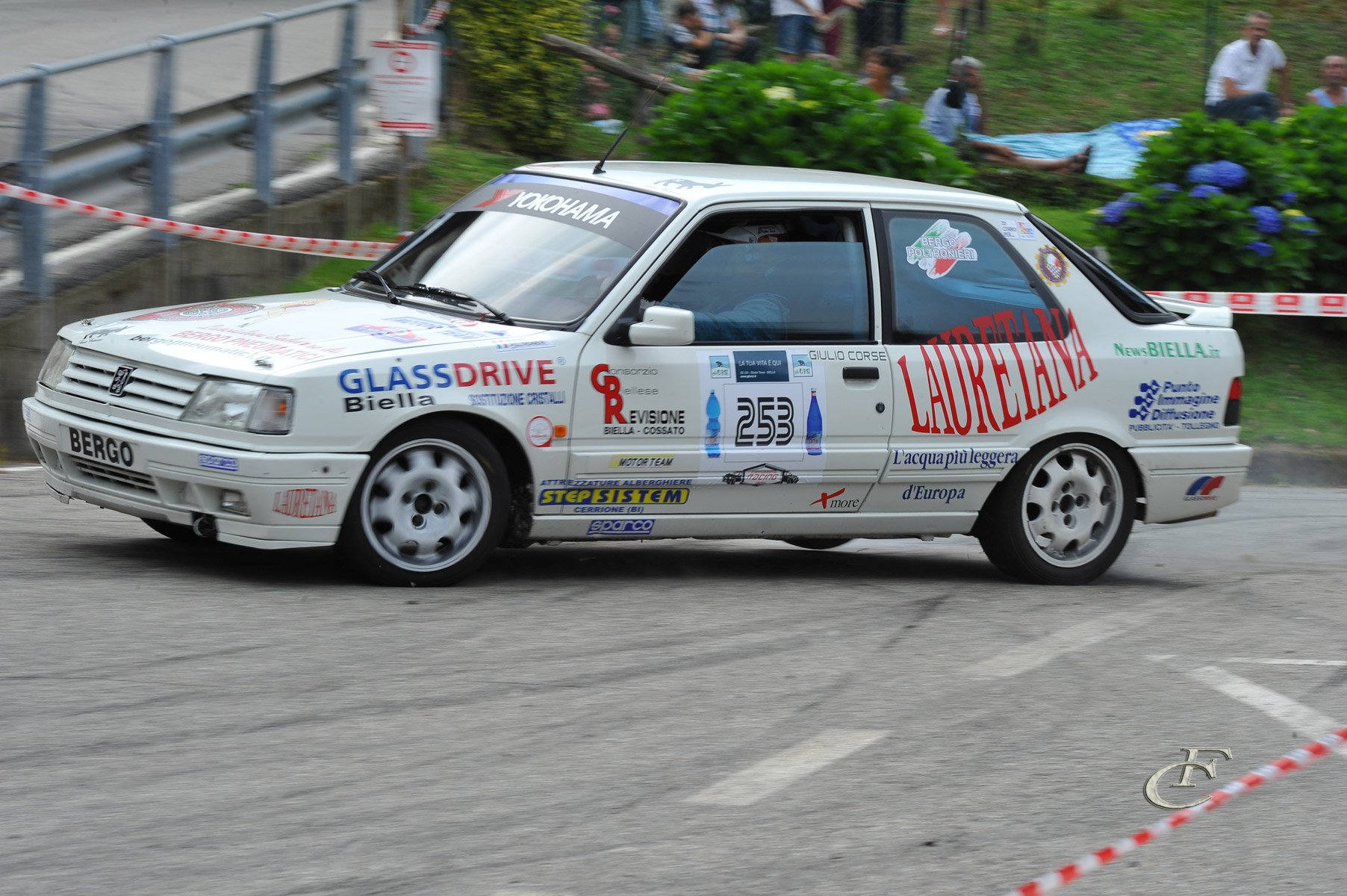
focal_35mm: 165
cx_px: 674
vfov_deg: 8.3
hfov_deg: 12.5
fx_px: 6169
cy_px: 448
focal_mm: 165
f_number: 16
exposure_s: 1/125
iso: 400
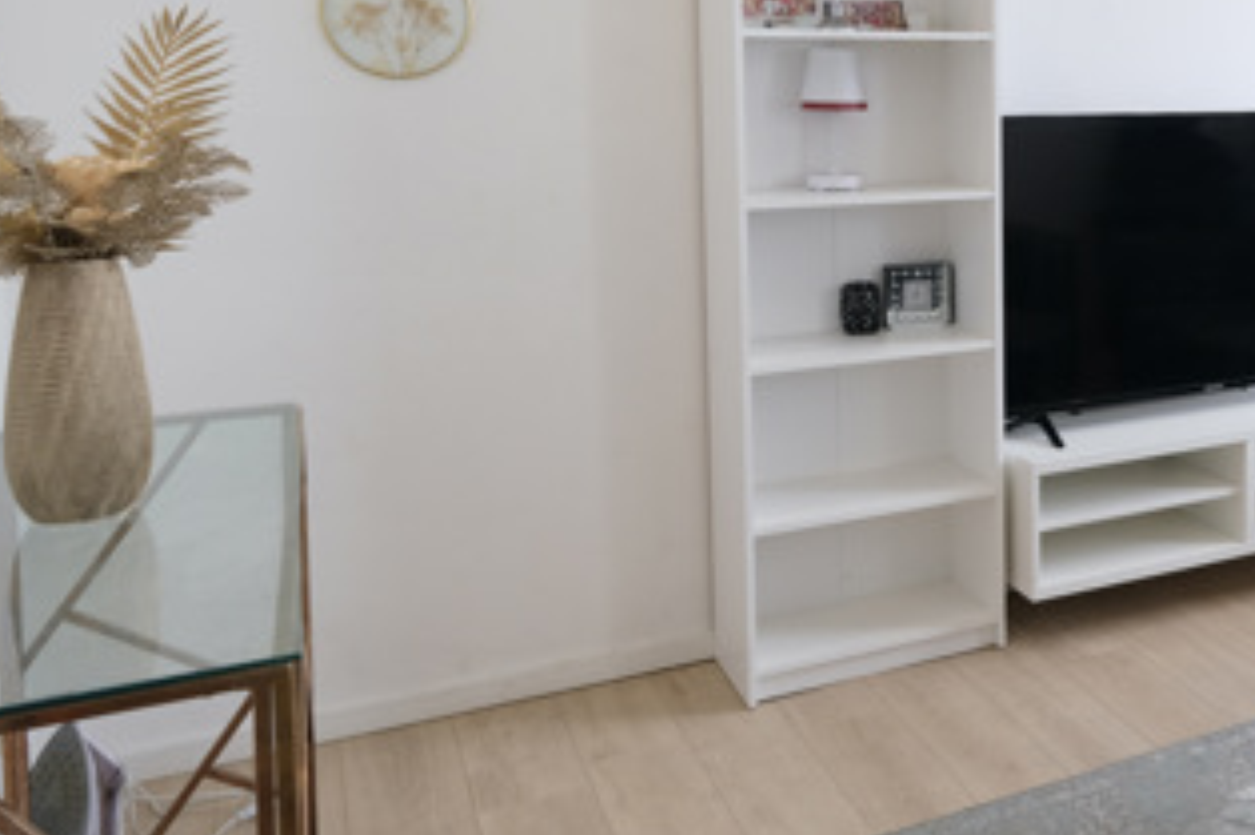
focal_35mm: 39
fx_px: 1359
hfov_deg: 43.4
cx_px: 1219
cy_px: 180
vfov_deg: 33.3
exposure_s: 1/30
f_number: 4
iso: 400
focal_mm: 11
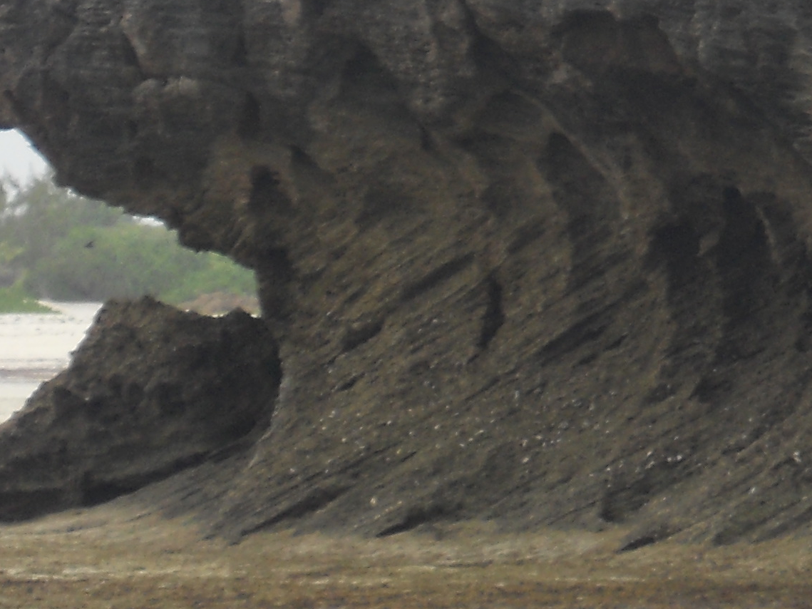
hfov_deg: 6.1
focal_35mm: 323
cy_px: 272
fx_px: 7576
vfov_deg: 4.6
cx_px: 737
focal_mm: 16.5
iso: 80
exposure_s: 1/250
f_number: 5.4
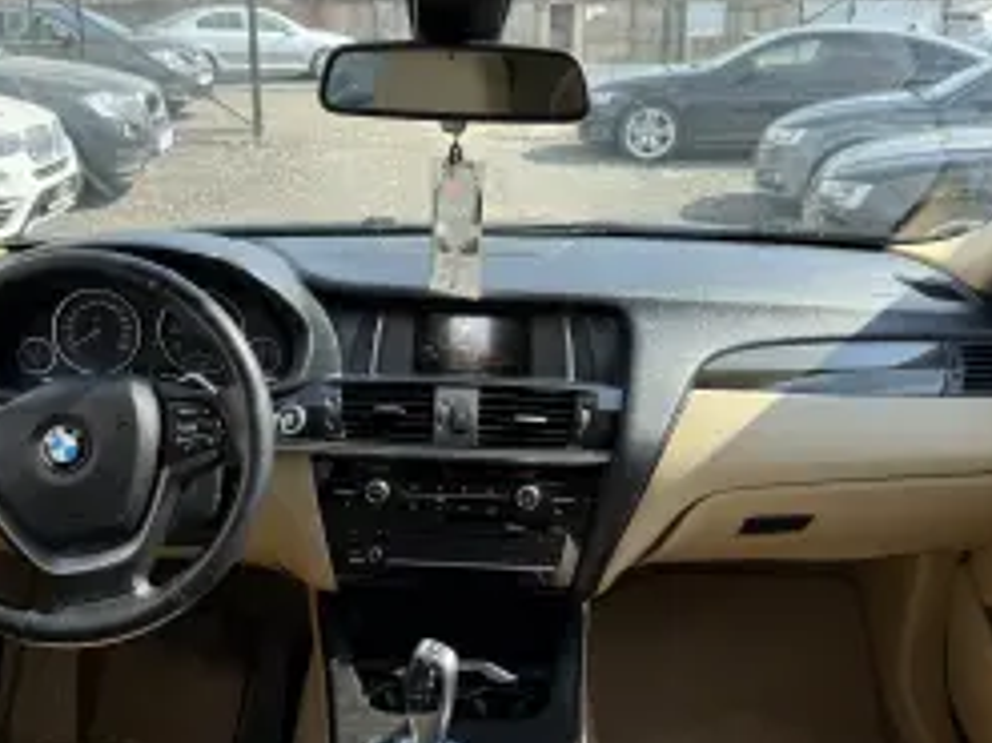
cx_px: 422
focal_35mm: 35
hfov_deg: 52.4
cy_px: 361
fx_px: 1003
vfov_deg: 40.7
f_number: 1.78
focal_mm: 6.76
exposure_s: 1/943
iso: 80
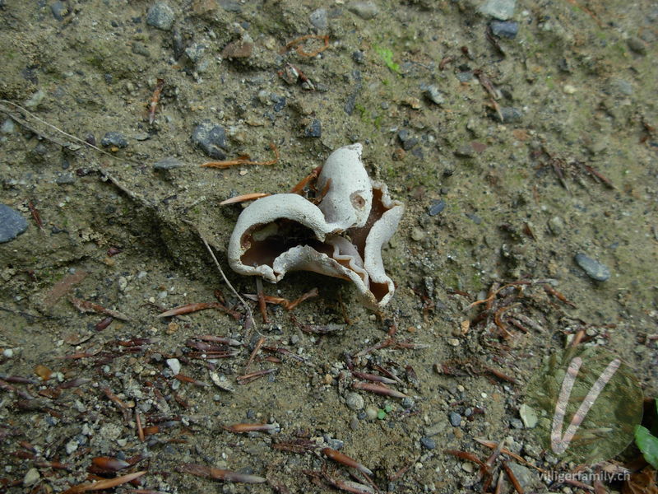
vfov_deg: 37.7
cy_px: 247
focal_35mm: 38
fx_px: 722
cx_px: 329
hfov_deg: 49.0
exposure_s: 1/82.9
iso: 79
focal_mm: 6.3
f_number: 2.9
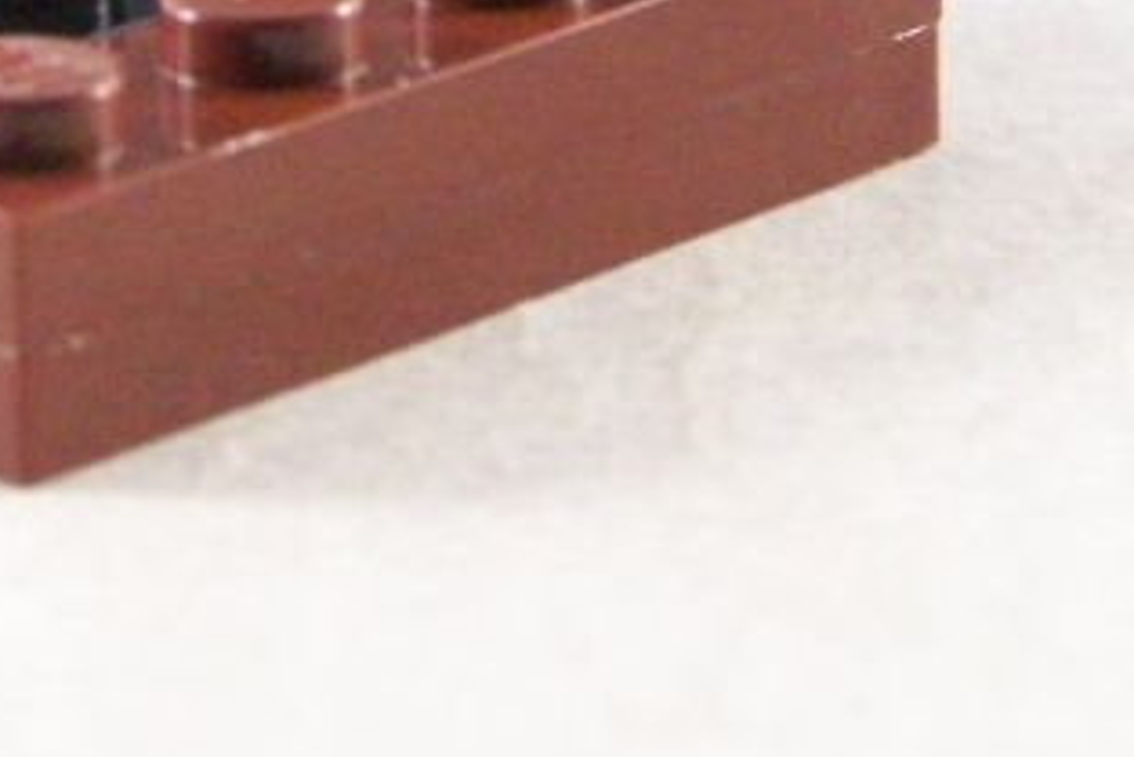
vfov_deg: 4.9
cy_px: -351
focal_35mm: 279
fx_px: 8792
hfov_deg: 7.4
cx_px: 207
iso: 400
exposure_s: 1/60
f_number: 3.2
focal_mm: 13.7
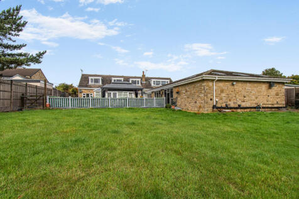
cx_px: 150
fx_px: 125
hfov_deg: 100.4
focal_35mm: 15
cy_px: 100
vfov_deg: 77.3
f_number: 8
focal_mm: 10
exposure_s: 1/500
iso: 400
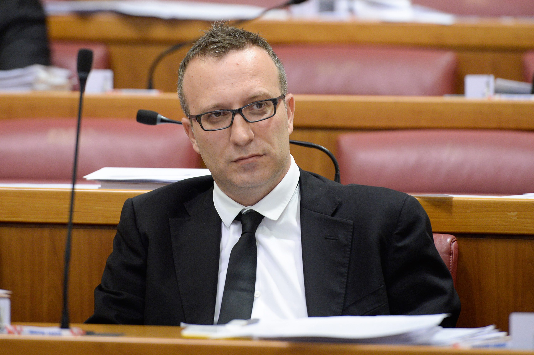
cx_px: 267
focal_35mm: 200
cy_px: 178
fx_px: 2965
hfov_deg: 10.3
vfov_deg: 6.9
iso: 2000
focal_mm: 200
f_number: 3.2
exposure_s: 1/250
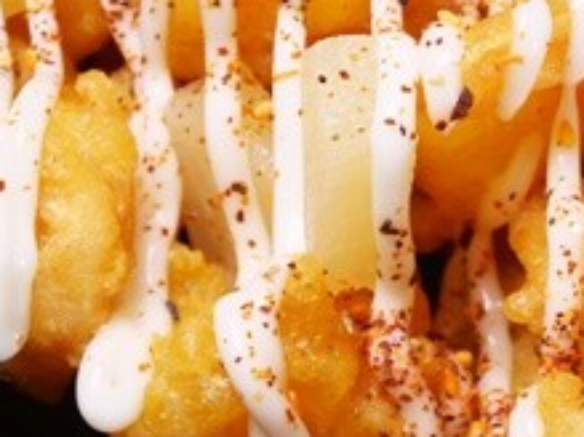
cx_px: 492
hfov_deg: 16.8
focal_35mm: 116
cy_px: 269
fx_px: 1956
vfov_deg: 12.7
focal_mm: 19
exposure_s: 1/60
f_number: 4.5
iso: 800
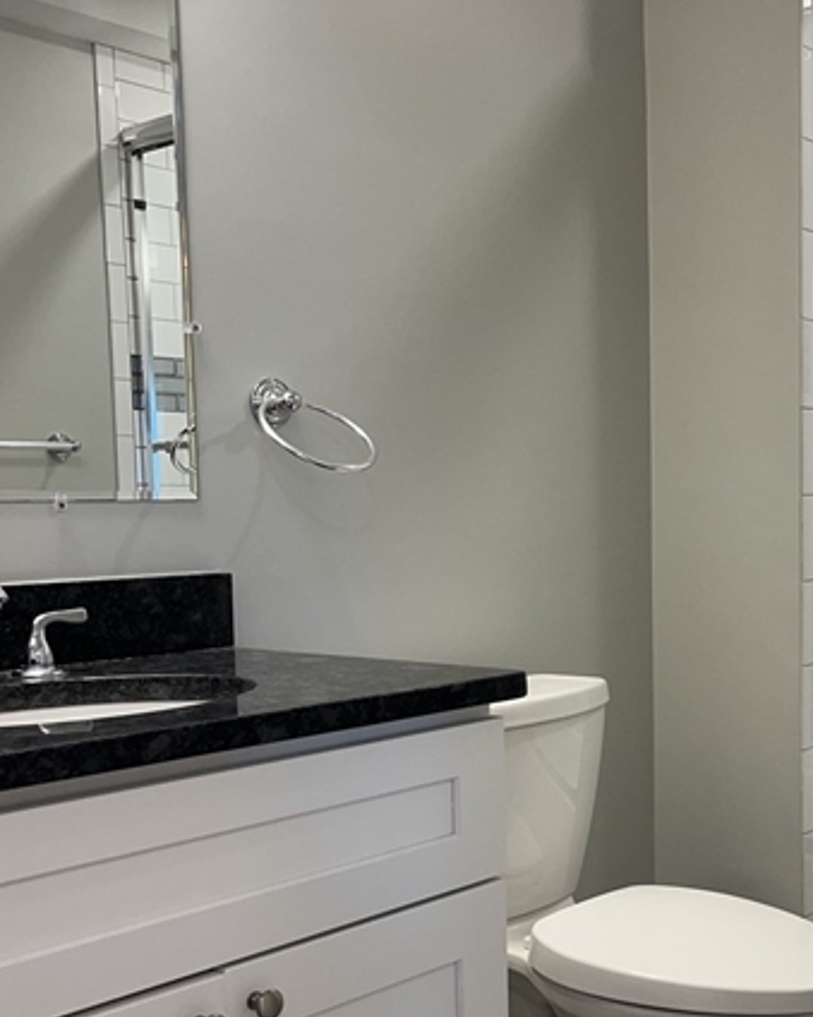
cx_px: 631
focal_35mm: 46
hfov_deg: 32.0
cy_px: 619
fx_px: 1384
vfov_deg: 40.1
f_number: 1.6
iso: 64
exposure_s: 1/120
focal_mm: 5.1
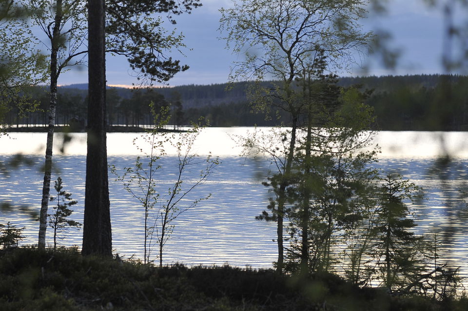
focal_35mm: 174
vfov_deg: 7.9
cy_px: 156
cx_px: 234
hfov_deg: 11.8
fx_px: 2260
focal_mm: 116
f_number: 2.8
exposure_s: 1/125
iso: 500
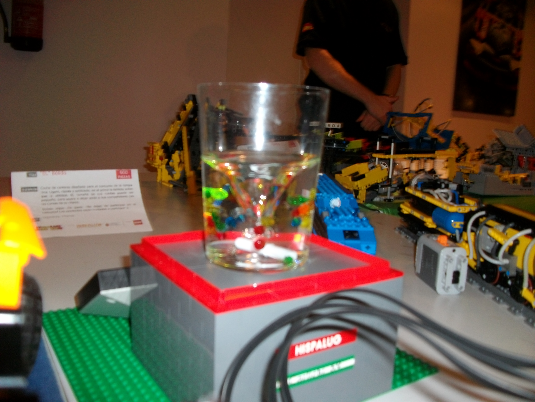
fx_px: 495
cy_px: 201
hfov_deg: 56.8
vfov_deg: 44.2
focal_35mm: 32
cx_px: 268
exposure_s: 1/40
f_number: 2.9
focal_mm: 5.7
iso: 125
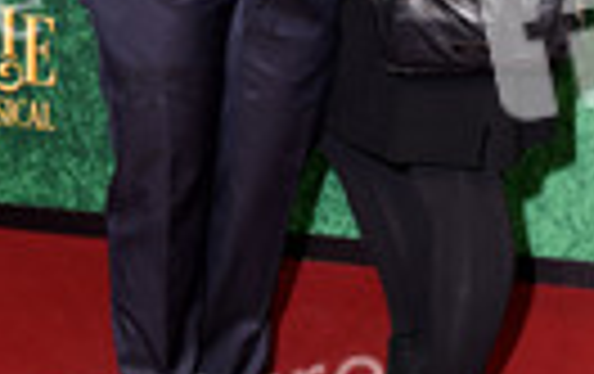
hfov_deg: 18.7
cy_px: -212
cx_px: 302
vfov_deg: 11.3
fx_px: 1800
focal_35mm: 111
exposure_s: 1/160
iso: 250
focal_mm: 36
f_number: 6.3
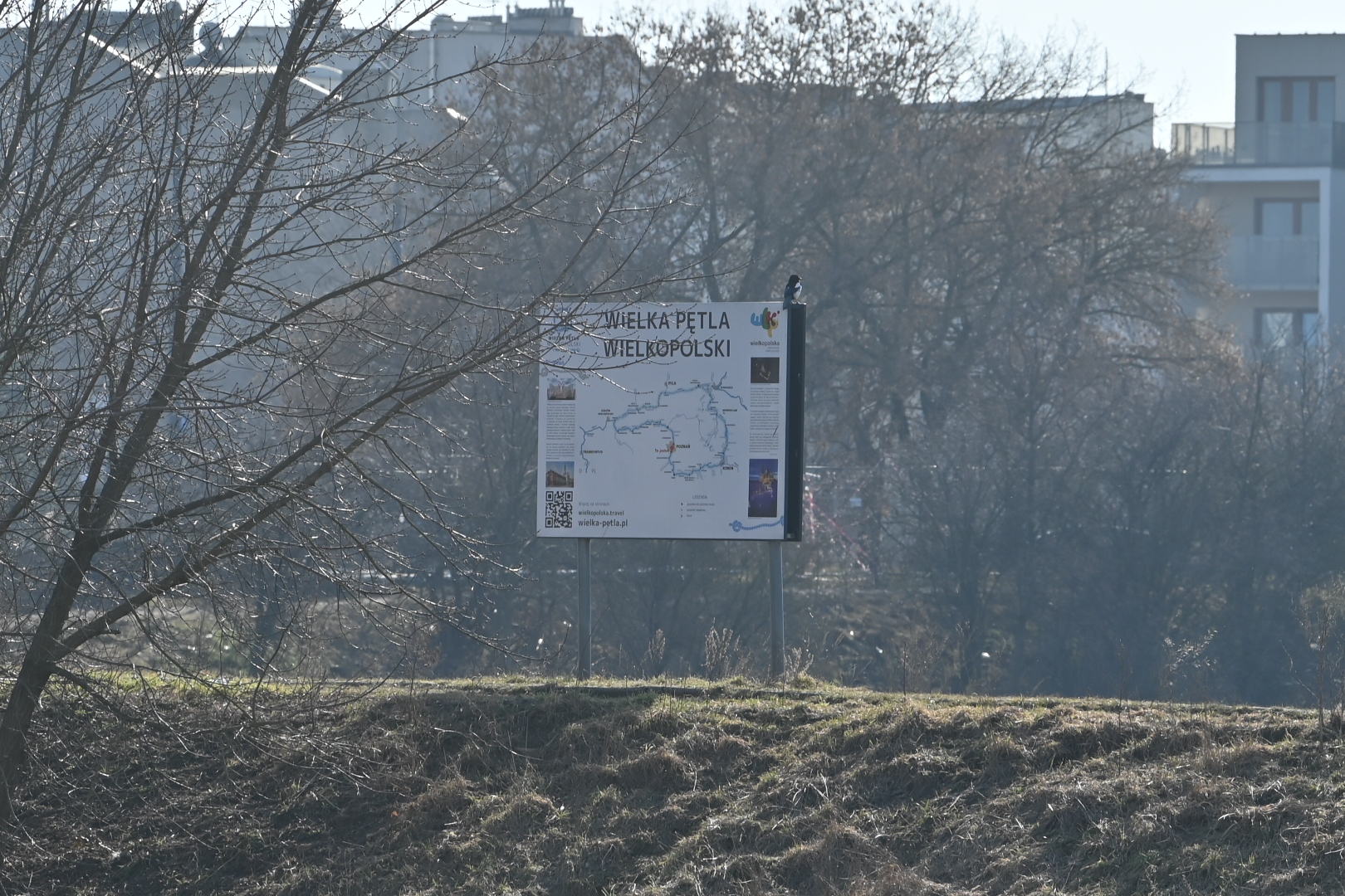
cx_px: 672
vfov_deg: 7.6
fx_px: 6724
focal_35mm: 180
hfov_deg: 11.4
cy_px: 448
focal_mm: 180
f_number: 8
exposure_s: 1/400
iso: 100
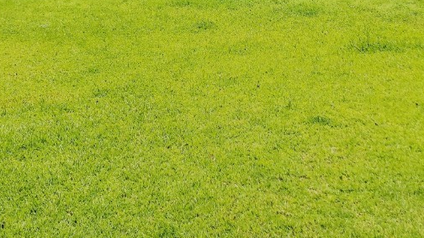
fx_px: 697
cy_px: -50
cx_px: 235
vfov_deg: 18.4
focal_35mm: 62
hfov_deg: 33.8
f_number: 1.8
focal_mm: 4
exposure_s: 1/1845
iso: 20
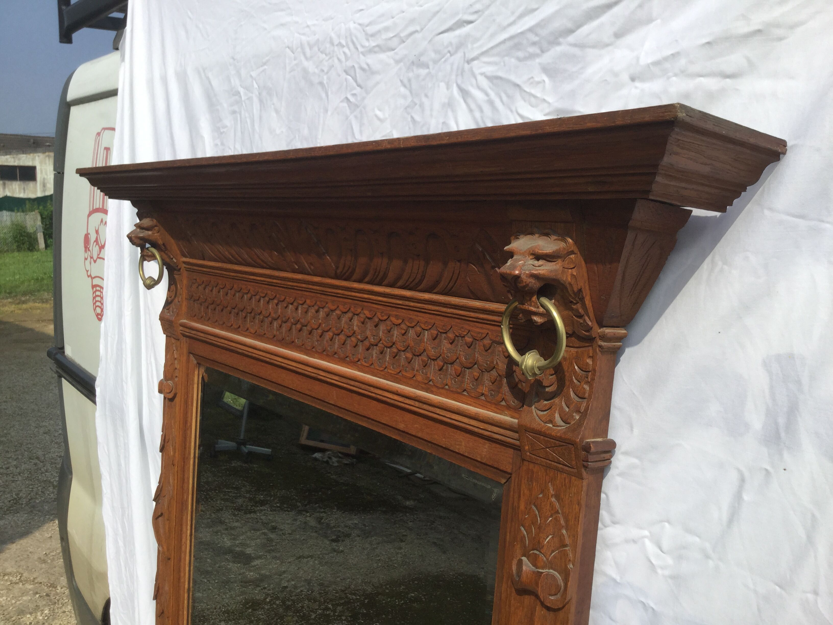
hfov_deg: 58.4
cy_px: 312
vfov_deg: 45.4
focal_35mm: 31
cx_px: 416
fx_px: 746
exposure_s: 1/1481
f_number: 2.4
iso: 25
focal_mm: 3.3
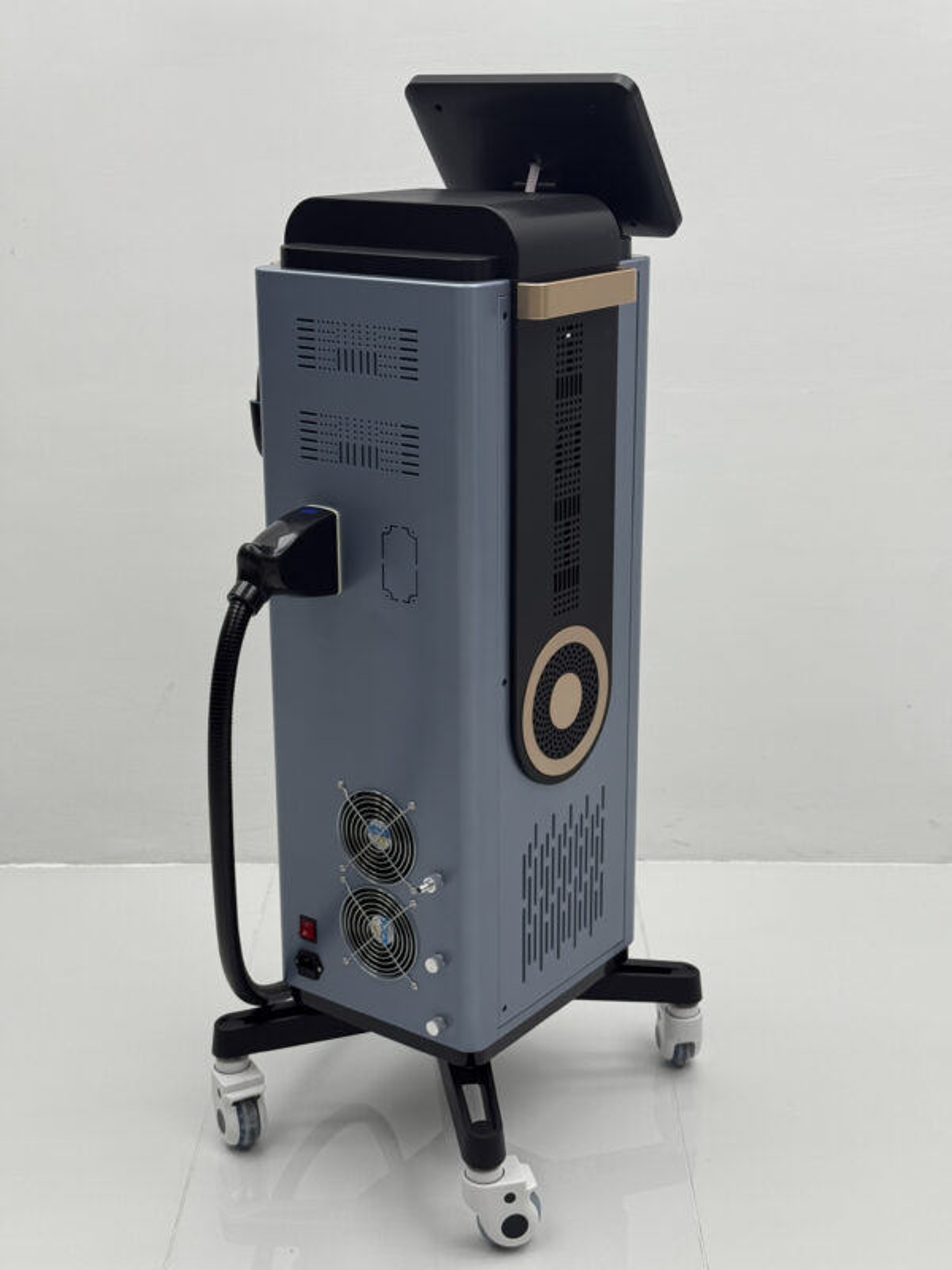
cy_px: 635
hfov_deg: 30.3
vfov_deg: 39.7
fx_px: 1760
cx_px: 476
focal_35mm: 48
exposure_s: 1/343
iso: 64
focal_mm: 6.76
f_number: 1.78
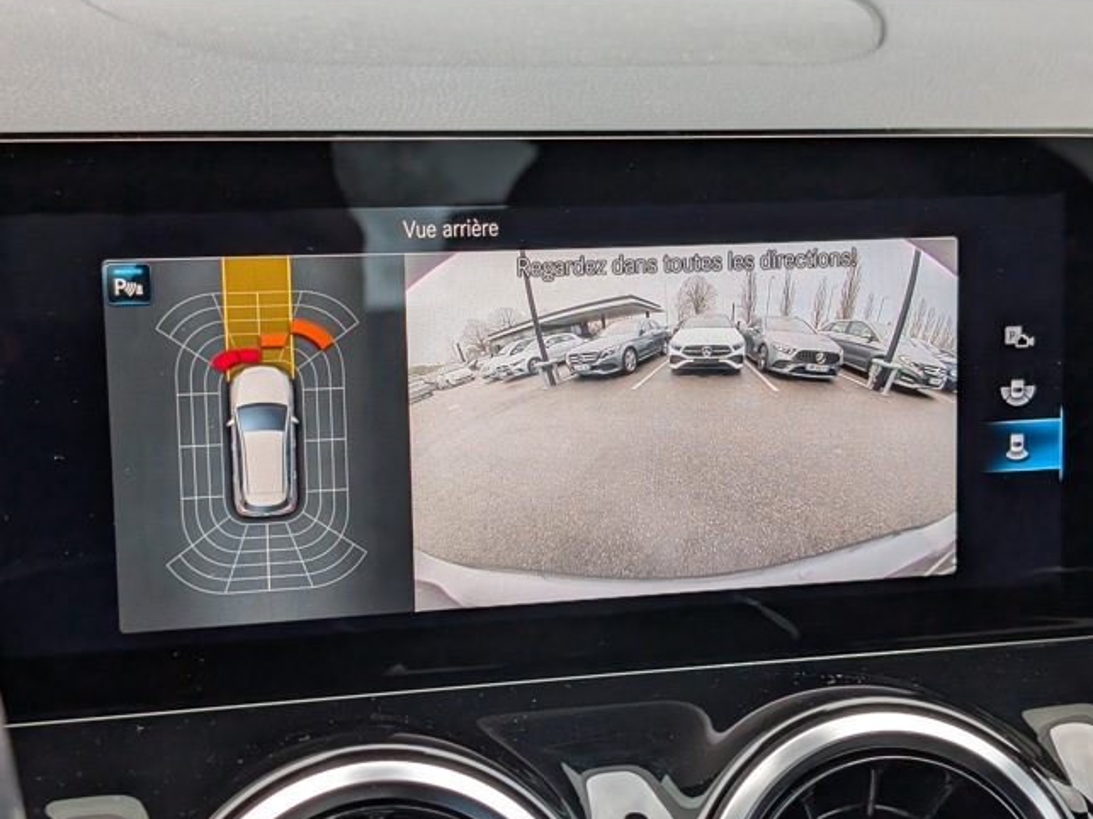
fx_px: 1926
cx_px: 598
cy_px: 464
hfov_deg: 31.7
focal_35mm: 61
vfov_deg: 24.0
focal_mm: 6.9
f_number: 1.68
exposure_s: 1/178
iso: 61
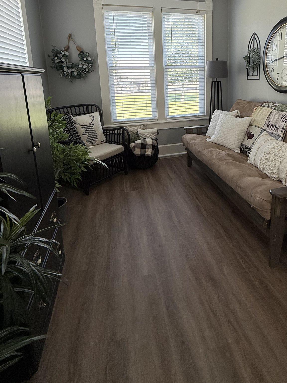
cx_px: 183
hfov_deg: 62.4
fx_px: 232
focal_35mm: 21
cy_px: 119
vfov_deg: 75.7
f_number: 2.2
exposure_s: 1/100
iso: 80
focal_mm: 2.22
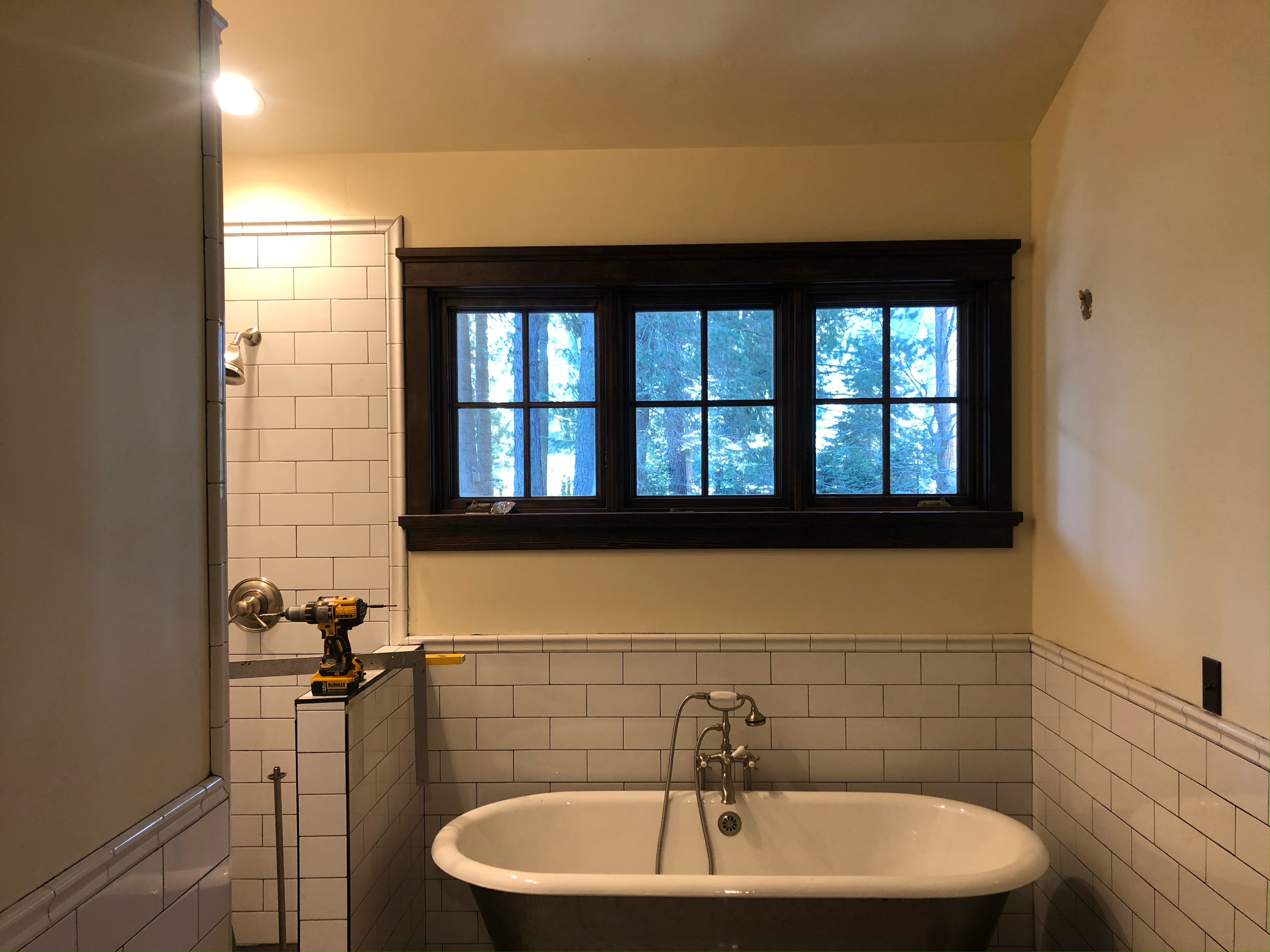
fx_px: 1027
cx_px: 635
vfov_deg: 49.7
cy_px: 476
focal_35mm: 28
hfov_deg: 63.4
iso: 40
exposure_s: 1/17
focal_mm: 4
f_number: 1.8
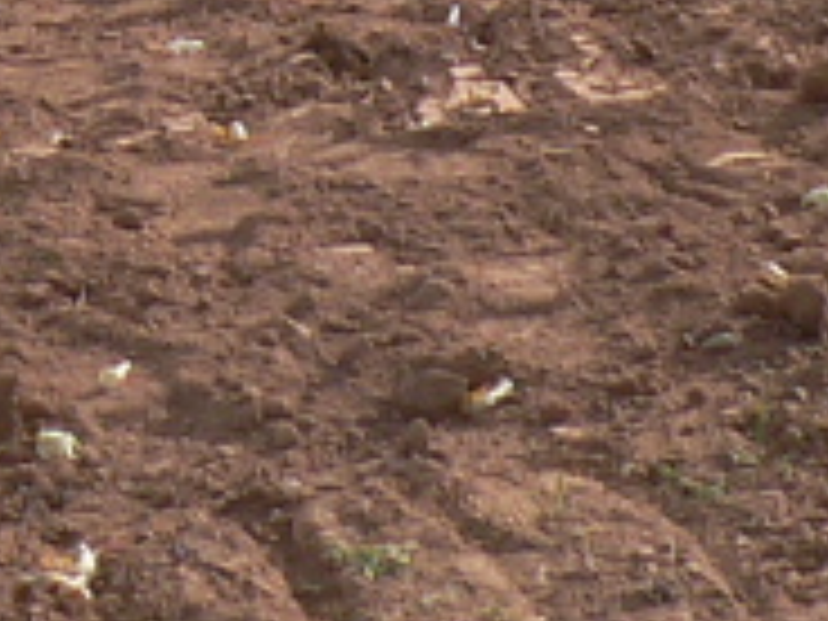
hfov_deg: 7.8
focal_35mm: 251
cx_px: -144
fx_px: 6004
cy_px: -1305
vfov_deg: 5.5
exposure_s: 1/400
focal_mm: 6
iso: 80
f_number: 4
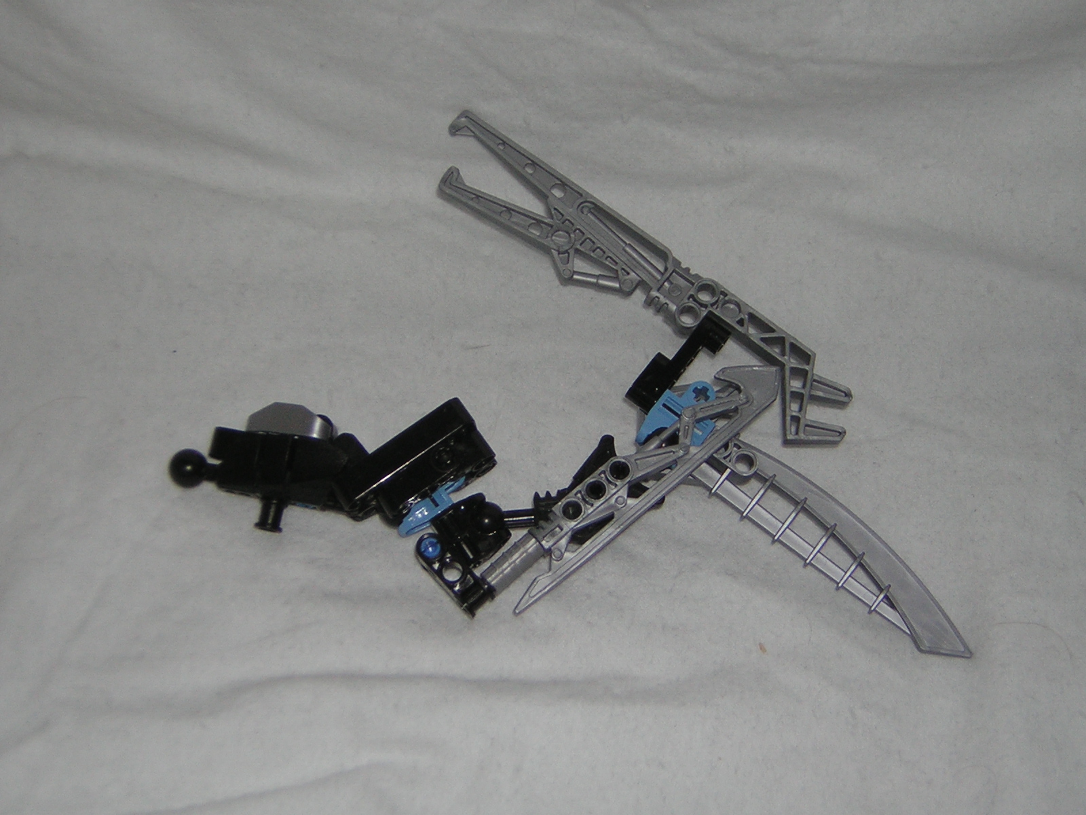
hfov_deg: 33.2
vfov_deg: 25.2
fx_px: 1820
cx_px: 543
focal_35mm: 58
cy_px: 408
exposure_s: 1/60.1
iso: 50
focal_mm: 7.6
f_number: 3.3
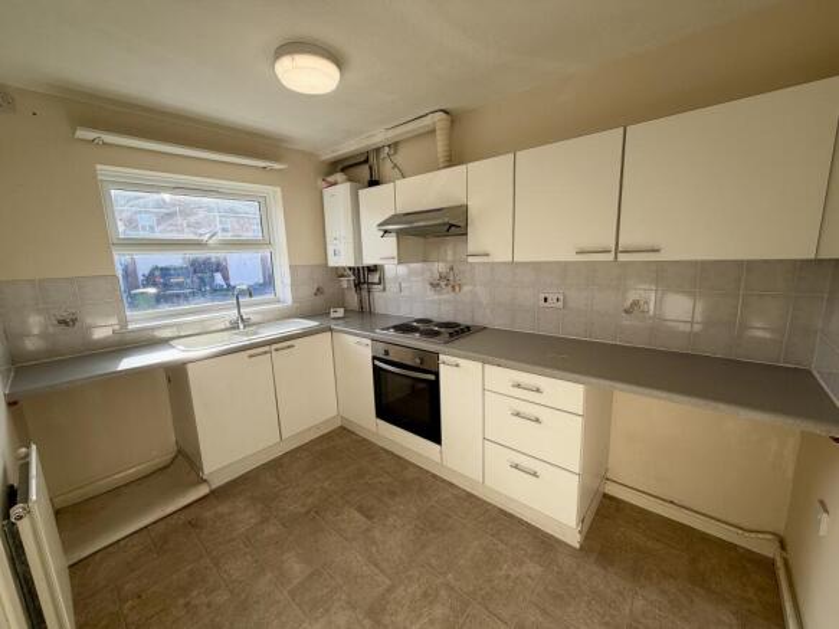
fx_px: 339
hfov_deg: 102.1
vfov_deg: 85.7
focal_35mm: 14
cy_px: 314
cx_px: 420
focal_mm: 2.22
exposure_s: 1/100
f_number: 2.2
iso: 25
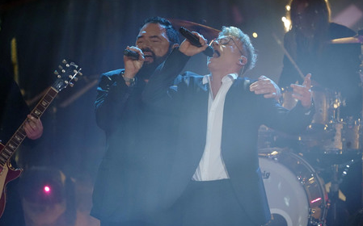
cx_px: 182
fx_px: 4686
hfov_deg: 4.4
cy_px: 111
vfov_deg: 2.8
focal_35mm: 474
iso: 4000
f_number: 6.3
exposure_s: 1/400
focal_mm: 463
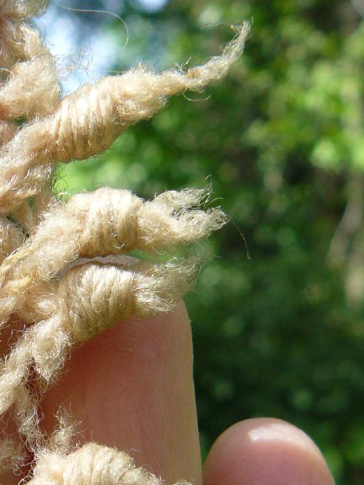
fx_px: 1150
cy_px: 394
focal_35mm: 82
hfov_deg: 17.5
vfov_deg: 23.5
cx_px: -17
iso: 100
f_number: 4
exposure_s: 1/200
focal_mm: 6
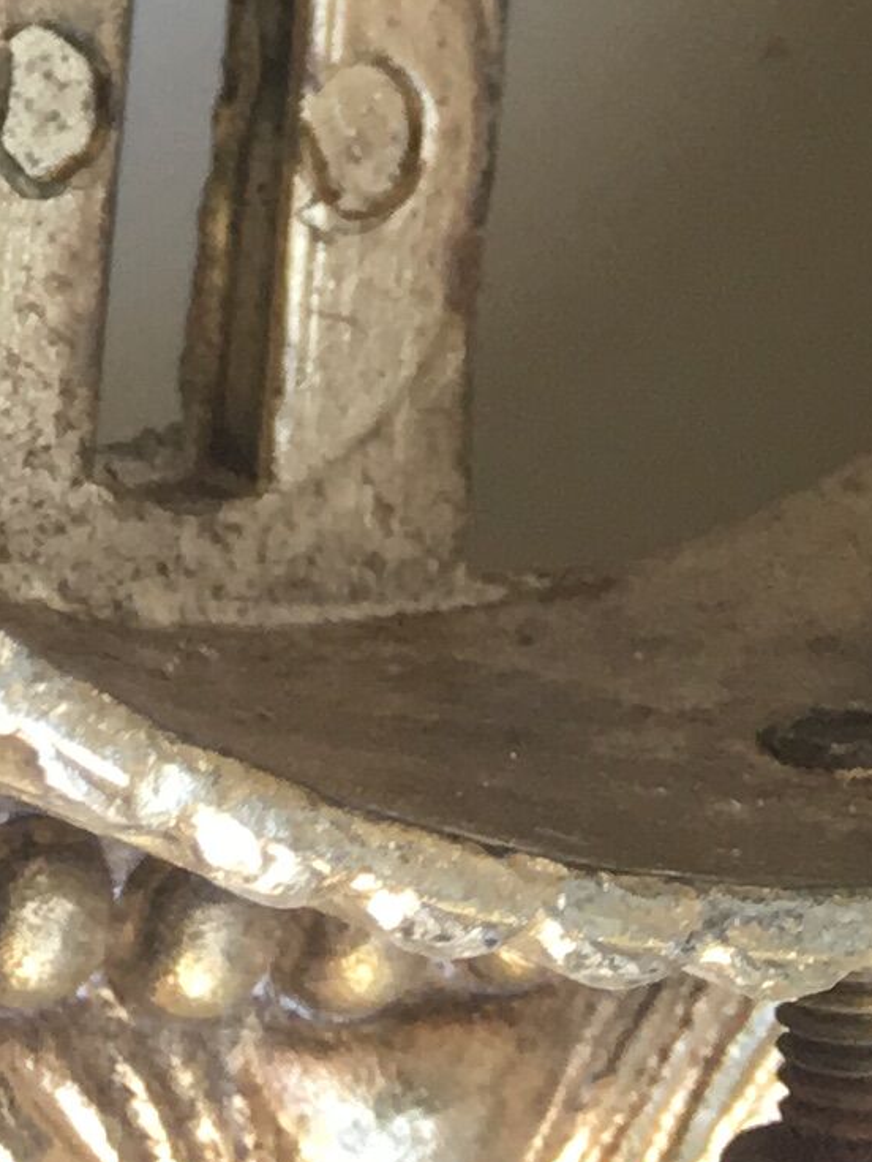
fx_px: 5336
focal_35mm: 159
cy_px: -1472
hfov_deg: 8.8
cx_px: -900
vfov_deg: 10.8
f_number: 2.2
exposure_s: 1/100
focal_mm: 4.15
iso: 40
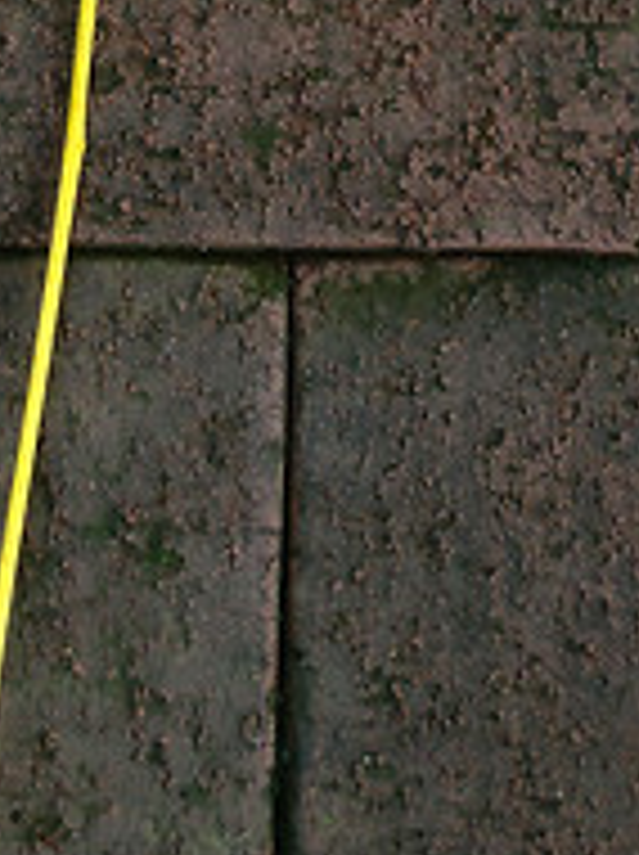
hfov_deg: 11.6
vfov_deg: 14.2
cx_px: 36
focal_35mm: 126
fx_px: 3108
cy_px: -569
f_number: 2
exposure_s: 1/20
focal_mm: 4.26
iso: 500
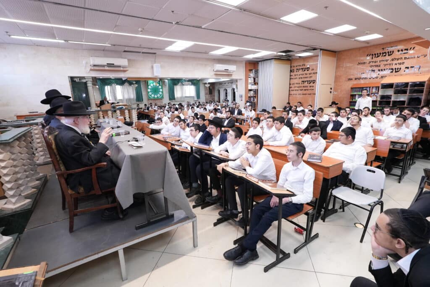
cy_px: 144
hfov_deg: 93.2
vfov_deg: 70.5
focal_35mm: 17
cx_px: 215
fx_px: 203
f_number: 7.1
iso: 4000
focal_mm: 17
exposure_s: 1/200
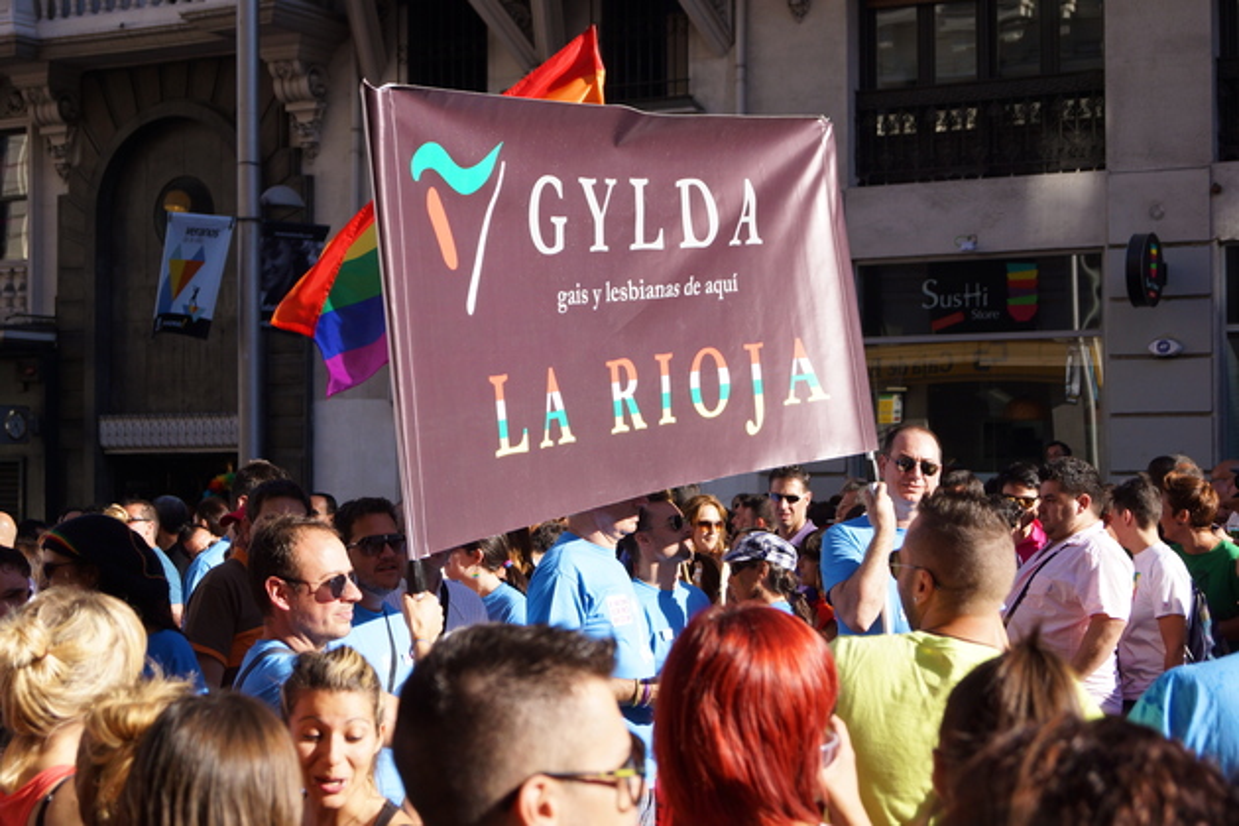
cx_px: 620
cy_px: 413
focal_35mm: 68
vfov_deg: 20.2
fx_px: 2323
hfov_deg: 29.9
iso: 200
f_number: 5.6
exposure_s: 1/500
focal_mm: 45
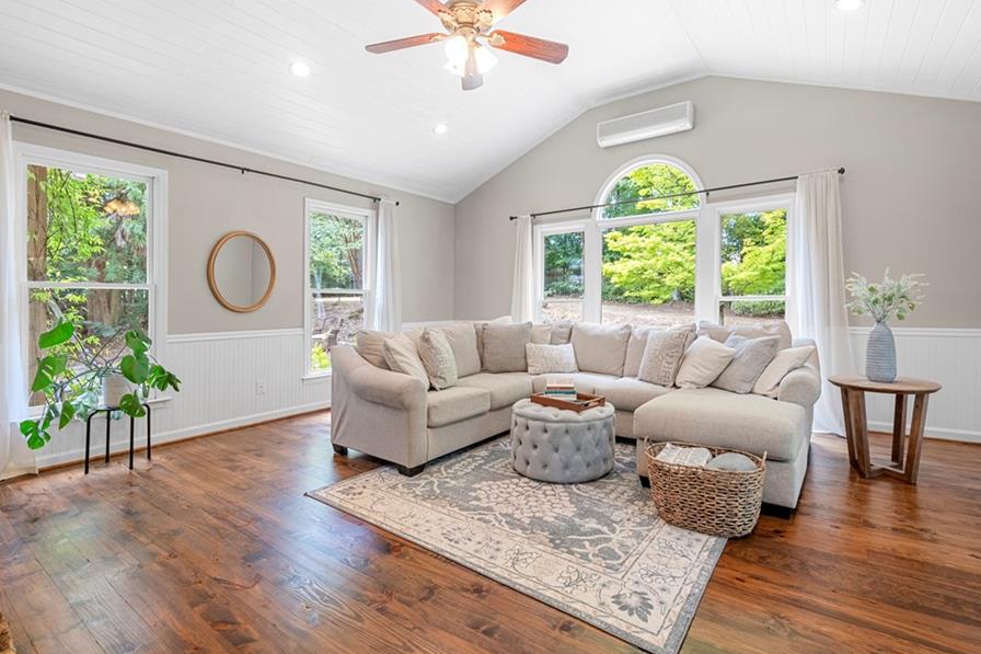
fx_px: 436
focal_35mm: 16
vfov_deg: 73.6
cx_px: 526
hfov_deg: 96.6
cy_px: 301
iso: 800
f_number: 8
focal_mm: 14
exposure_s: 1/13
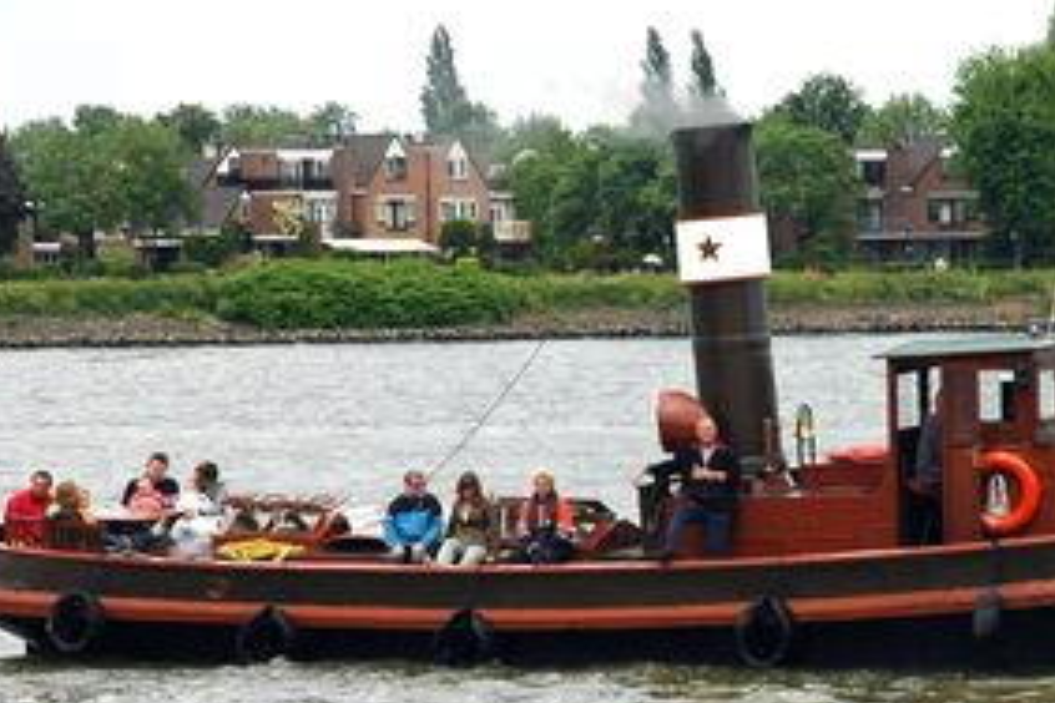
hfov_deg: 10.0
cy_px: 415
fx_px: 6007
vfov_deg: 6.7
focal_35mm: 205
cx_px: 701
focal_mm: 78
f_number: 10
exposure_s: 1/250
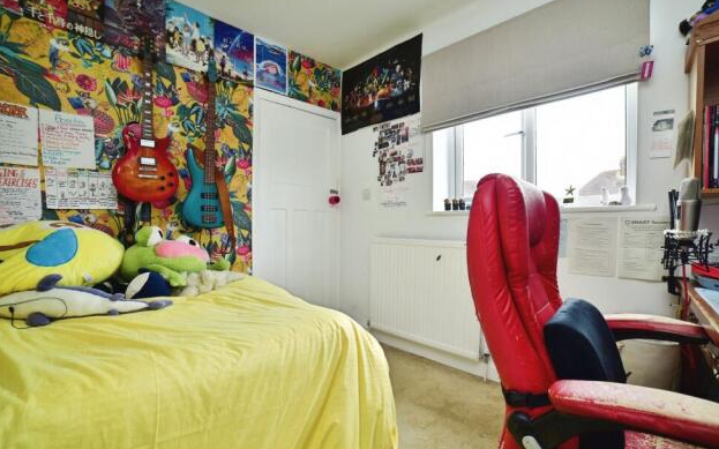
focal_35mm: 15
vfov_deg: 74.8
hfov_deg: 101.5
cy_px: 223
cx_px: 368
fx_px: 294
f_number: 8
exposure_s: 1/15
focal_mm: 14
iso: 100
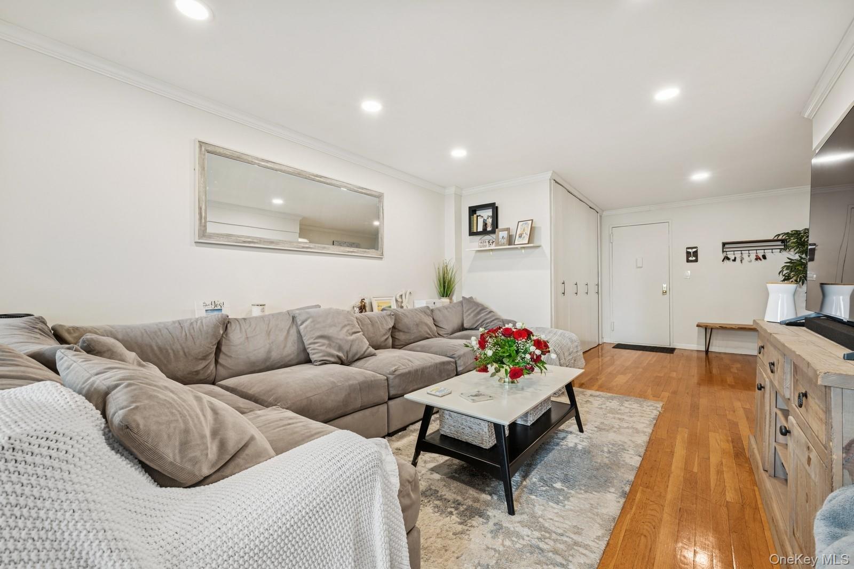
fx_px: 356
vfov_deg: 77.3
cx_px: 427
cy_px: 284
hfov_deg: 100.4
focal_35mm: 15
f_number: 11
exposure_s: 1/1.67
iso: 100
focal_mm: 15
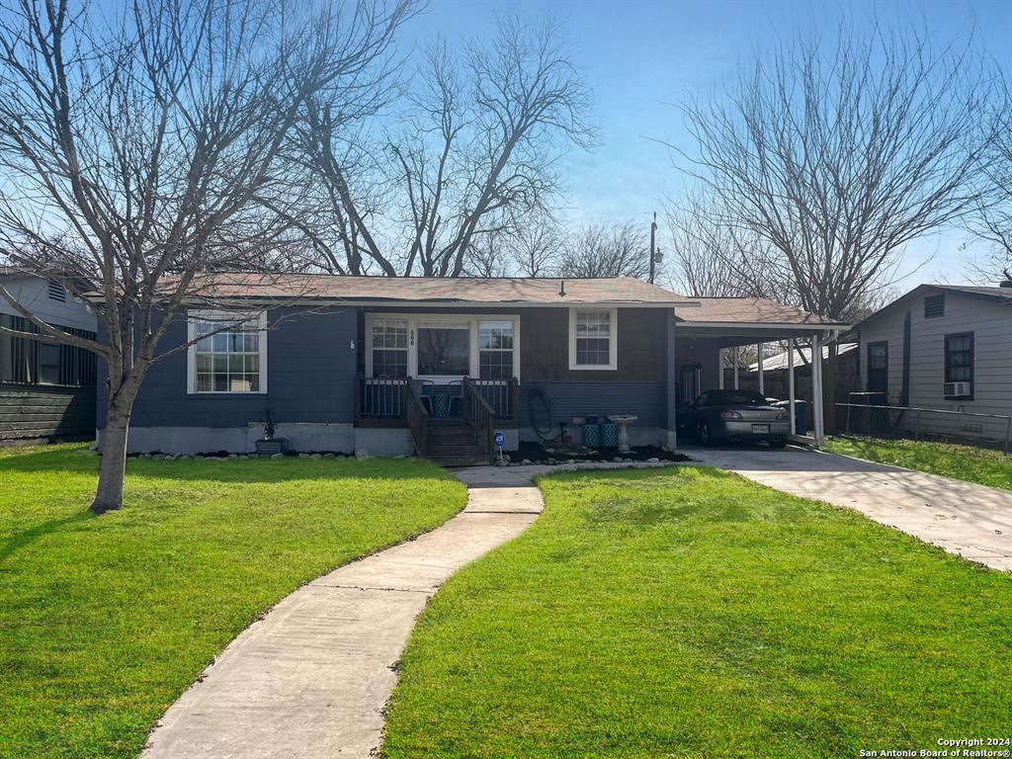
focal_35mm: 24
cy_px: 380
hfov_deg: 71.6
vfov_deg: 56.8
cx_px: 506
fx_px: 702
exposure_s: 1/7576
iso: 80
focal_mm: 6.86
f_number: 1.78
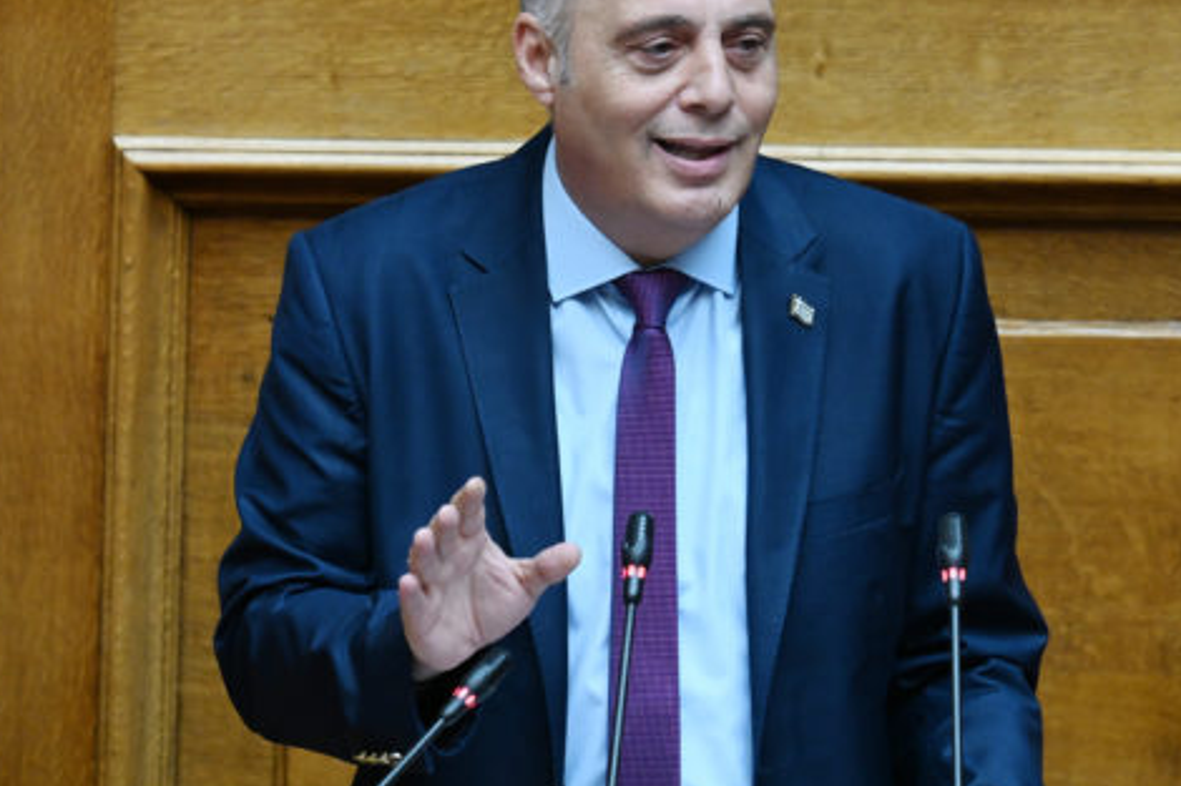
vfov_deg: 1.9
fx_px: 23709
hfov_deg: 2.9
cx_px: 678
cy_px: 329
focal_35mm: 723
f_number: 7.1
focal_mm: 550
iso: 4000
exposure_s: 1/250
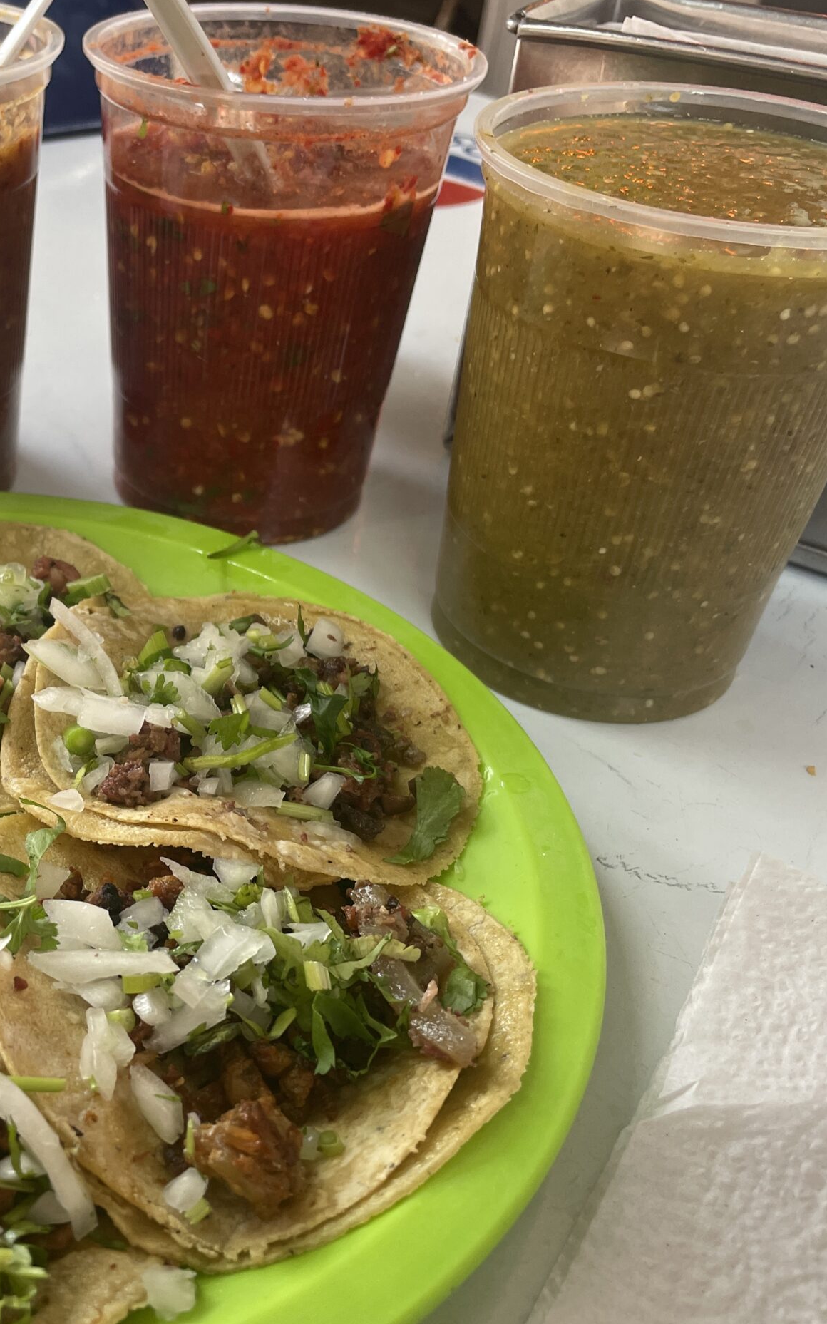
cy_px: 669
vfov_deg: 51.5
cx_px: 64
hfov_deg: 31.8
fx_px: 1371
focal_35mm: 38
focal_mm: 4.2
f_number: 1.6
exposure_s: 1/120
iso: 64
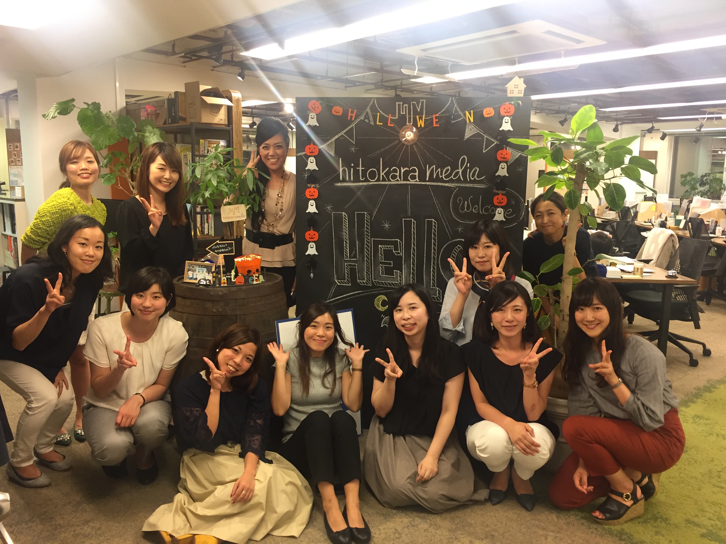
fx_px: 608
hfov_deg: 61.7
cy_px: 272
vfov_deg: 48.2
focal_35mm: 29
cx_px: 363
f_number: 2.2
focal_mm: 4.15
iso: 80
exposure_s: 1/33
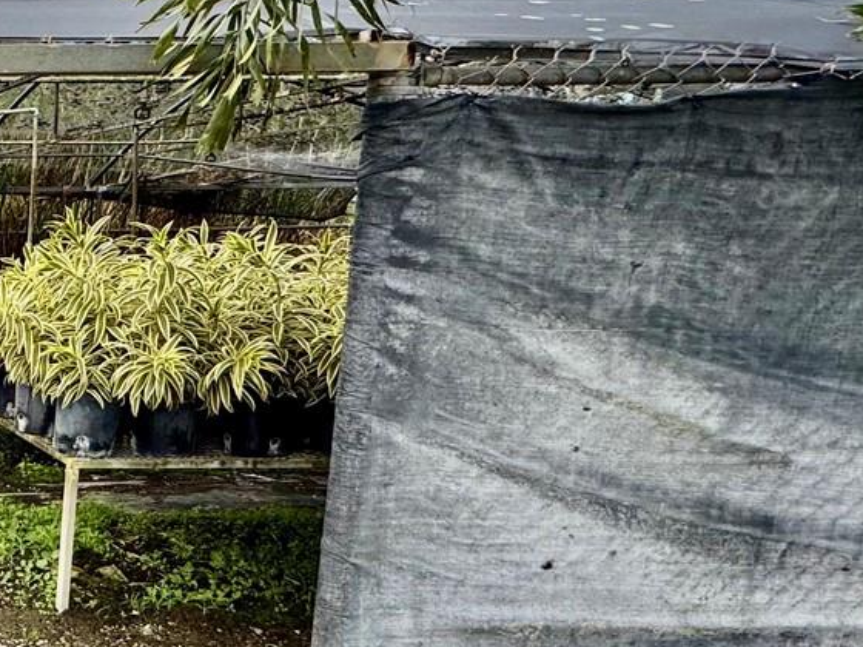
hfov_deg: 31.8
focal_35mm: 40
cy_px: 388
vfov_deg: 35.8
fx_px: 997
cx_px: -331
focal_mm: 2.22
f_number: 2.2
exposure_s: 1/194
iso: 40
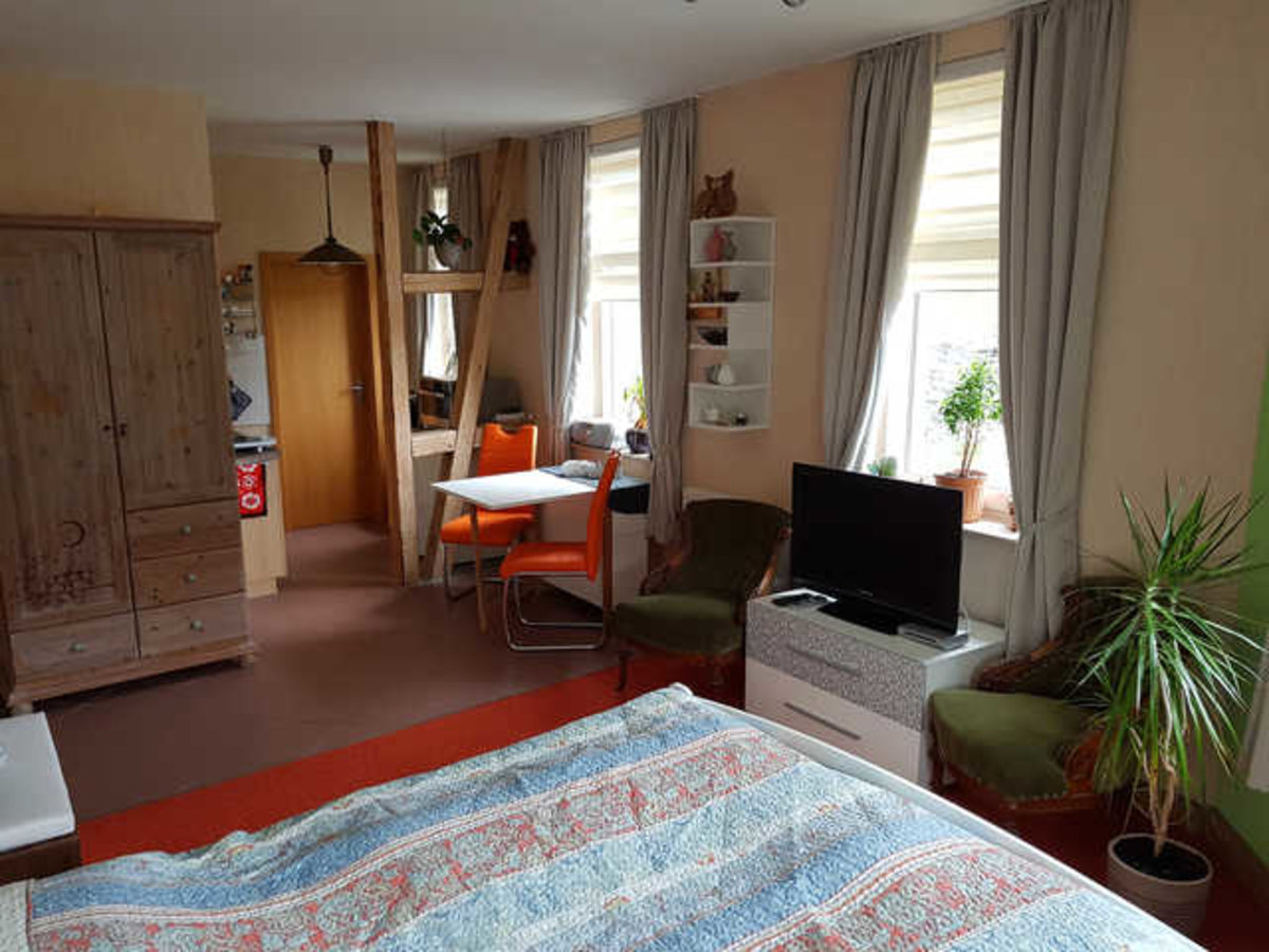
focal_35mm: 26
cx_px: 634
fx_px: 953
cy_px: 476
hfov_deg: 67.3
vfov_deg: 53.1
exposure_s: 1/50
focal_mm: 4.2
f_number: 1.7
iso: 125
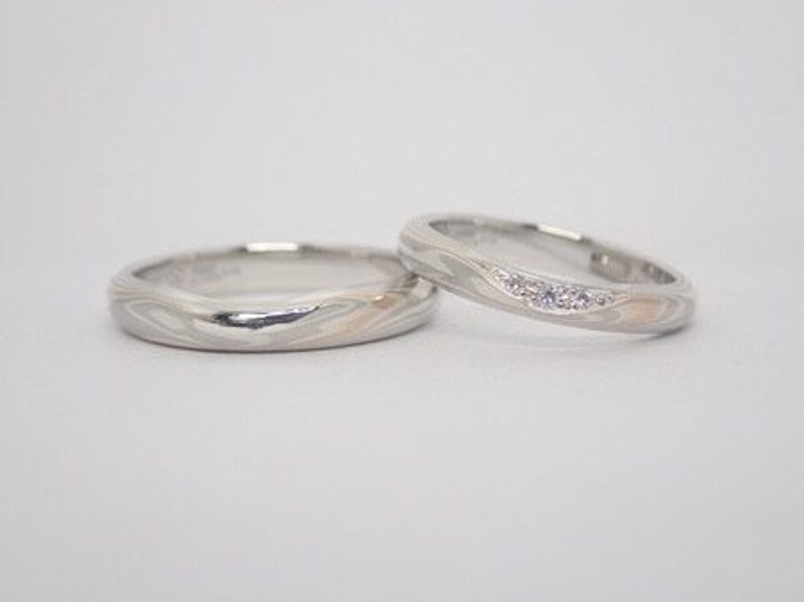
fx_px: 1787
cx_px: 402
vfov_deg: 19.1
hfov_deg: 25.3
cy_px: 301
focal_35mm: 77
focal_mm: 13.65
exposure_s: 1/160
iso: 200
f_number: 4.1
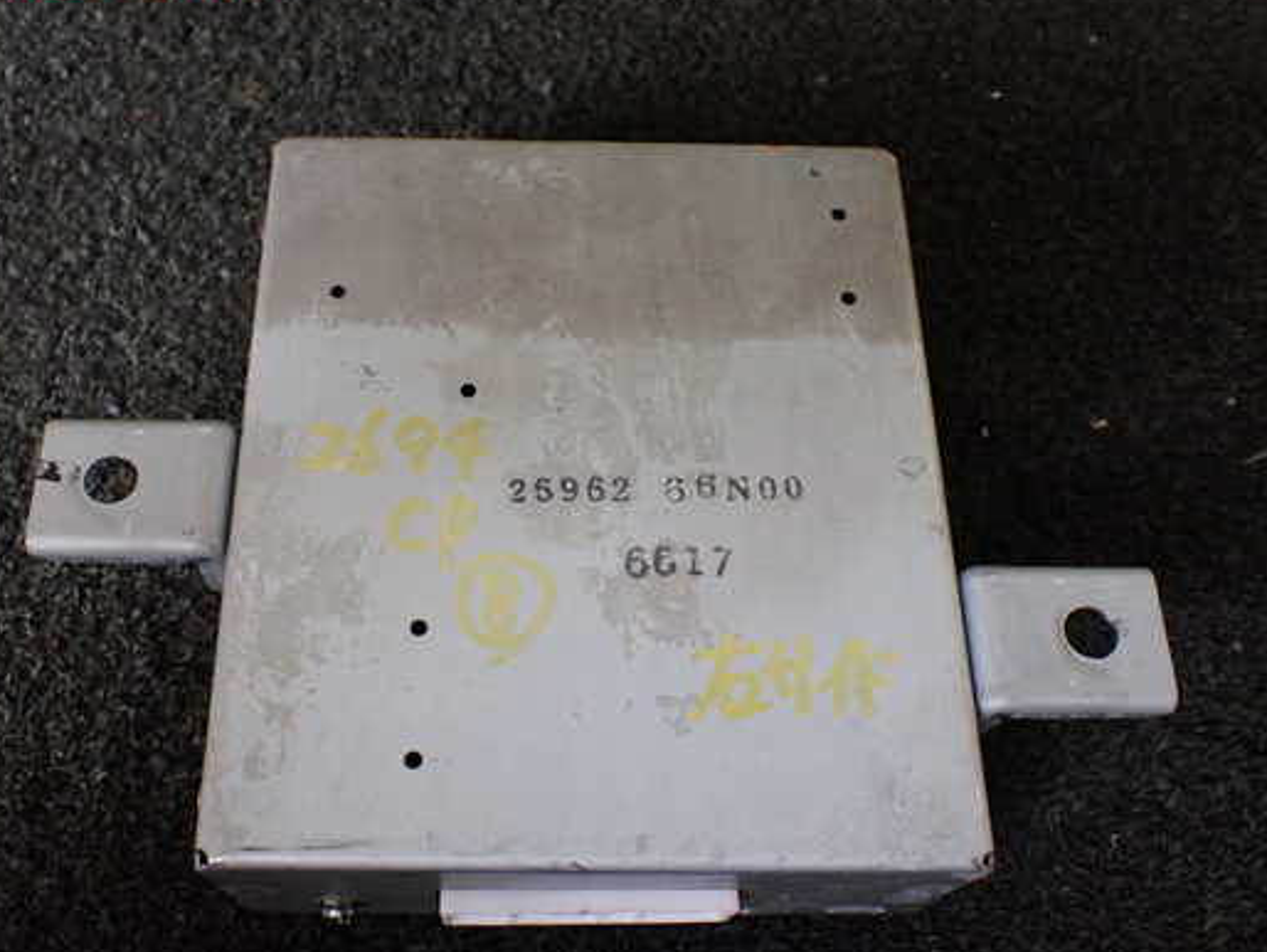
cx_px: 547
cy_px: 498
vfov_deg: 40.7
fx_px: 1282
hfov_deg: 52.4
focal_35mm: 35
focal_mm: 5.4
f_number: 2.3
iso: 400
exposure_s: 1/125
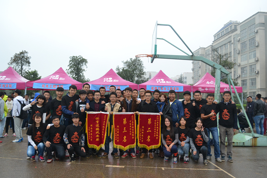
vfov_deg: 40.0
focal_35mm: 33
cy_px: 89
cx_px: 134
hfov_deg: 57.2
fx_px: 245
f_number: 5
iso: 800
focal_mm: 22
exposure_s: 1/320
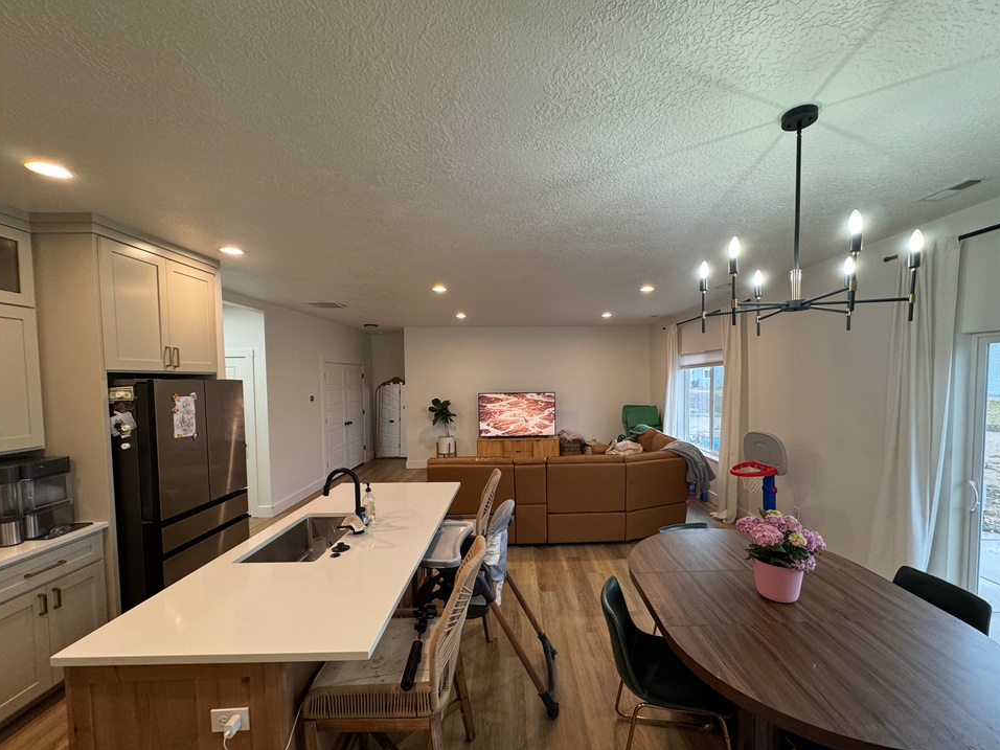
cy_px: 401
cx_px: 526
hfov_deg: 98.1
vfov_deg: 81.6
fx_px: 433
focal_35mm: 15
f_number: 2.2
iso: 160
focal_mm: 2.22
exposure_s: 1/60
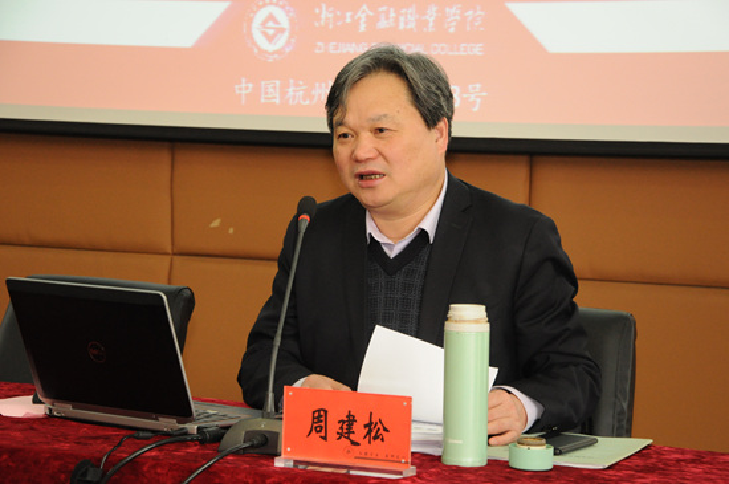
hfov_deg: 20.6
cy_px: 242
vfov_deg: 13.8
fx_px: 2002
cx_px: 364
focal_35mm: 99
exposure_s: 1/60
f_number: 7.1
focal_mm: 66
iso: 1600
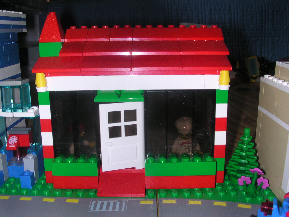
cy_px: 108
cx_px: 144
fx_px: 309
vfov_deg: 38.7
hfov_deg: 50.1
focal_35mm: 37
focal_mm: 5.6
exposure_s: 1/60
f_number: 4.5
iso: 100
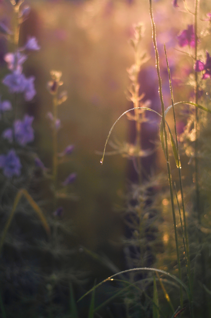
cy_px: 159
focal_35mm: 75
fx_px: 661
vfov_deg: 27.0
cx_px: 106
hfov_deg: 18.1
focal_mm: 50
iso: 250
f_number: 2.5
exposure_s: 1/4000
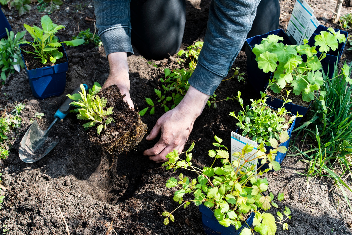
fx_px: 684
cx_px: 176
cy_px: 118
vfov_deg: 19.5
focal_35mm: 70
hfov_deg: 28.8
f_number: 8
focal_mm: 70
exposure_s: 1/60
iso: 100
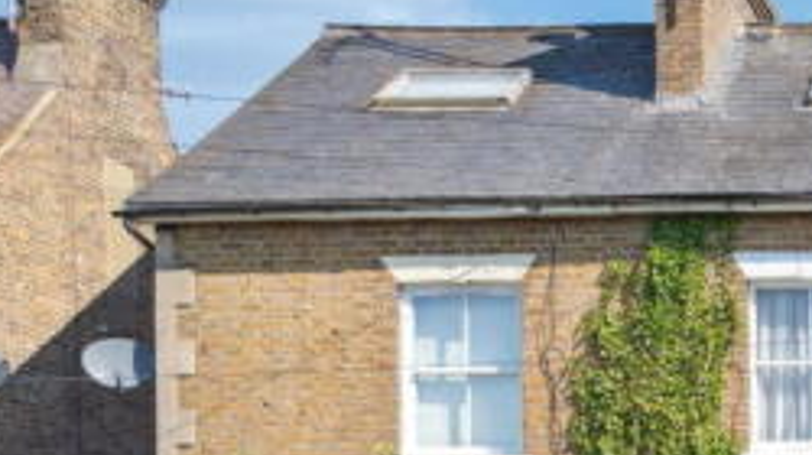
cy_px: 385
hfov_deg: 24.3
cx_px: 1041
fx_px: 1656
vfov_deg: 15.5
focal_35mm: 77
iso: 640
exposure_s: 1/2000
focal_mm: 28
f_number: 5
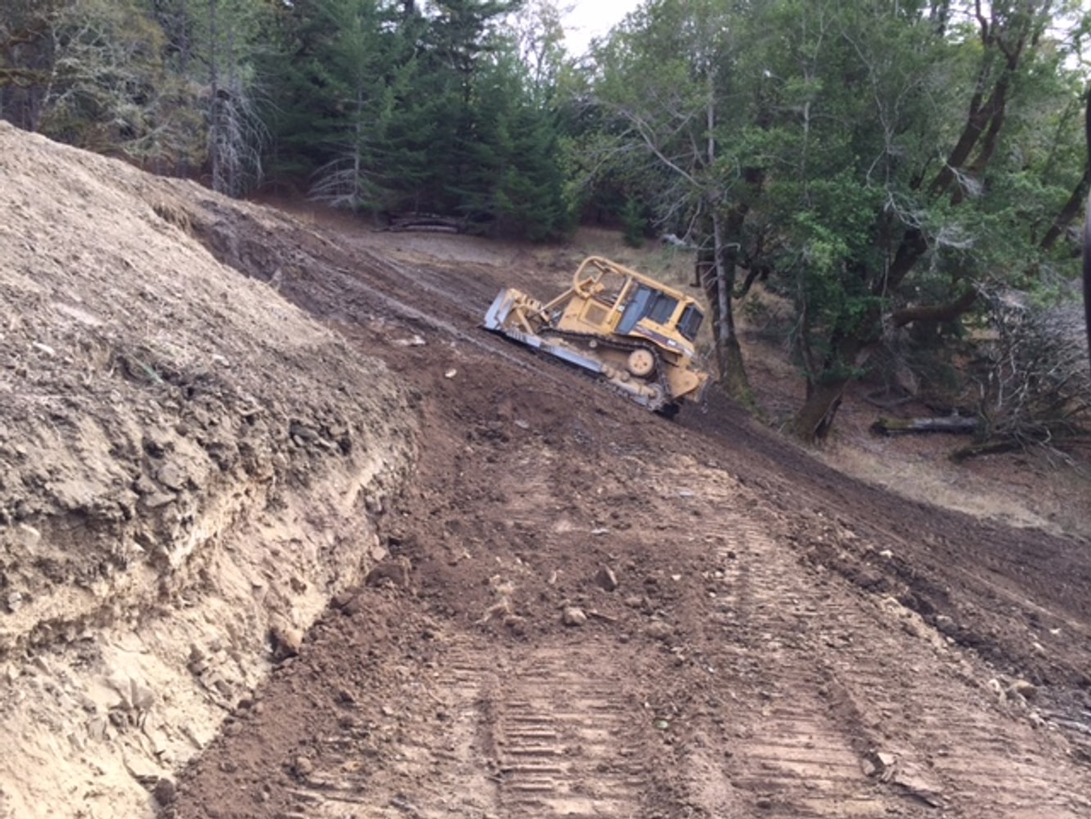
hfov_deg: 61.7
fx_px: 914
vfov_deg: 48.2
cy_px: 410
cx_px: 546
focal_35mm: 29
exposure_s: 1/319
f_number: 2.2
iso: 32
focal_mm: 4.15
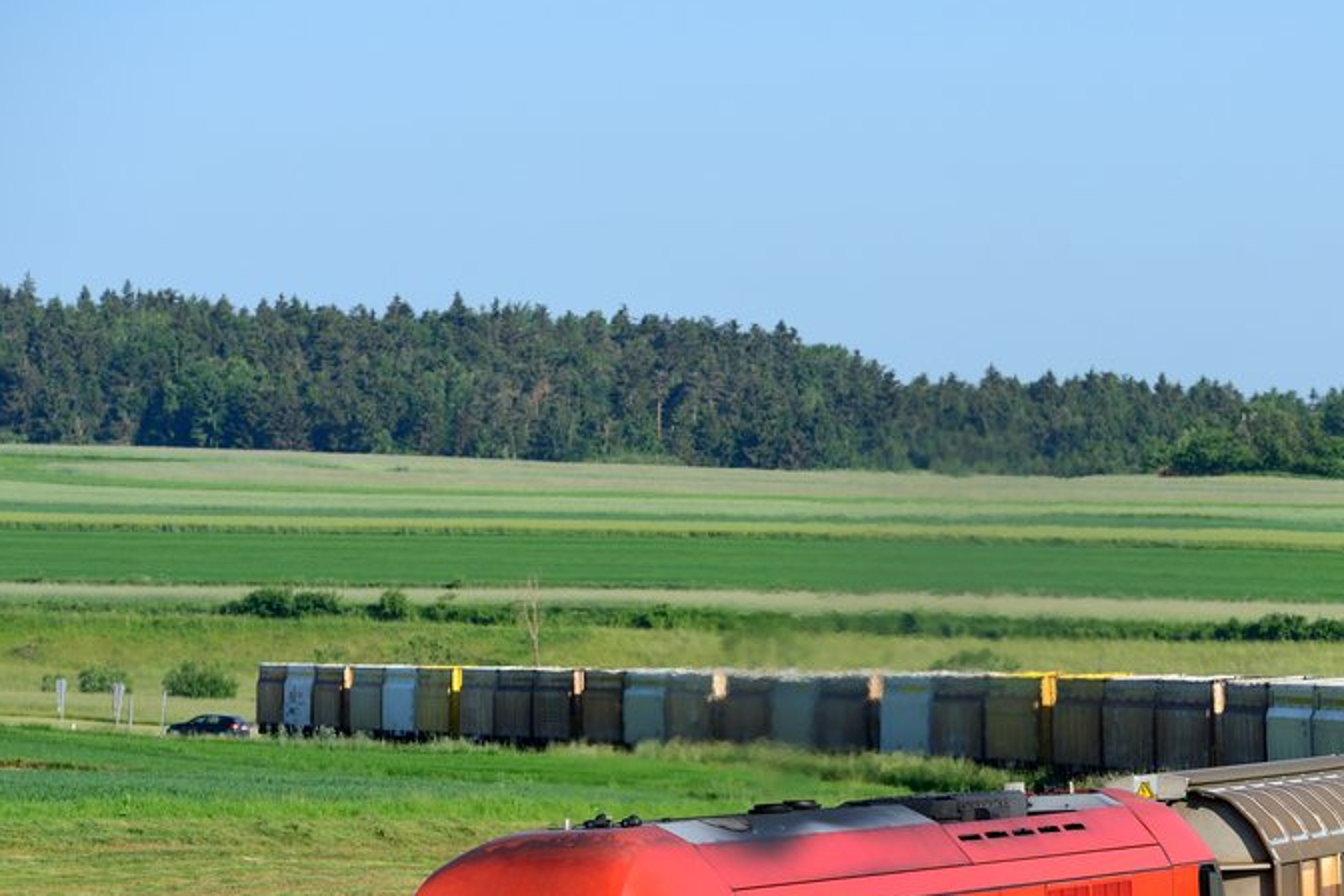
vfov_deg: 6.9
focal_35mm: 200
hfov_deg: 10.3
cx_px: 1054
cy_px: 788
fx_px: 7466
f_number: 5.6
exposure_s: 1/1600
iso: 250
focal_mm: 112
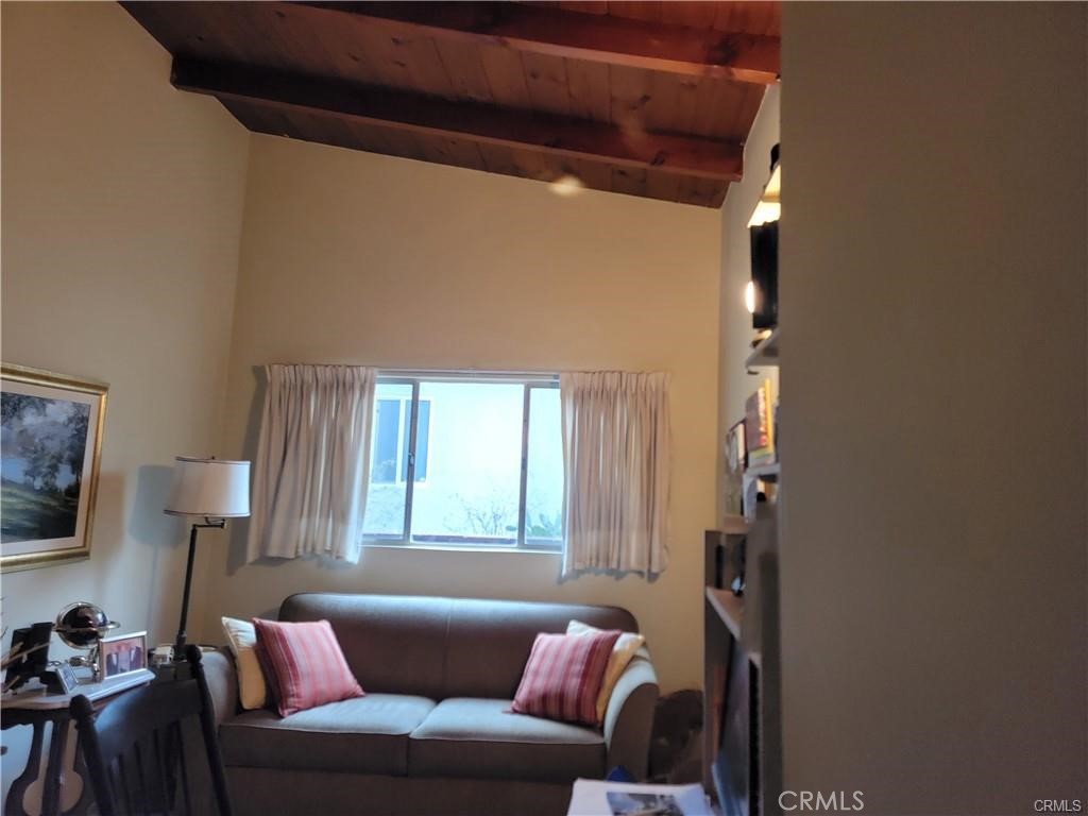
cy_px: 408
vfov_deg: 56.8
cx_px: 544
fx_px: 754
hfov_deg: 71.6
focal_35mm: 24
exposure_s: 1/40
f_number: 1.8
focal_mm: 6.7
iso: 320
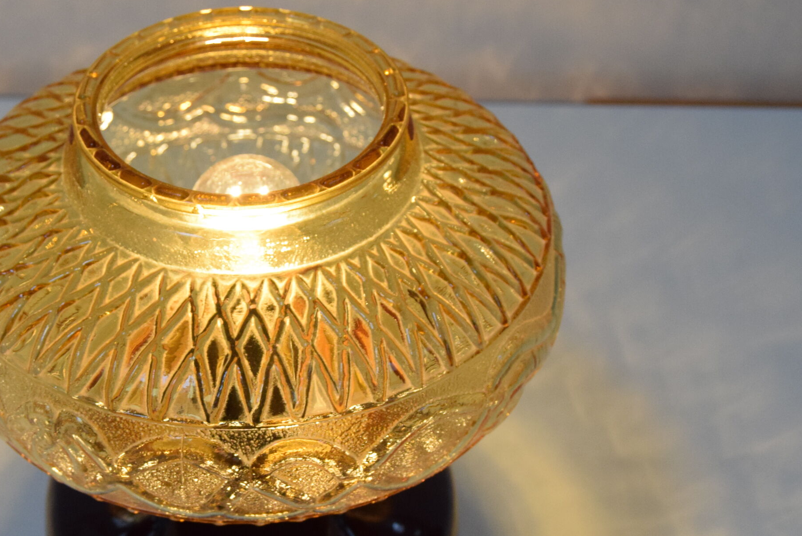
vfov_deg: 16.3
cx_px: 267
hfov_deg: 24.1
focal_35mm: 84
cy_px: 347
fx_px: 1872
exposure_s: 1/125
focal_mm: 34
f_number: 5.6
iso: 1600
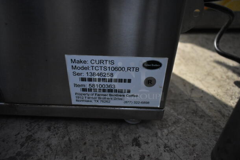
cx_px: 120
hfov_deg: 67.3
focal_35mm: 27
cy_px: 80
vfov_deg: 48.0
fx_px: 180
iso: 5000
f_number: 3.5
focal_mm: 18
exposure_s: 1/30
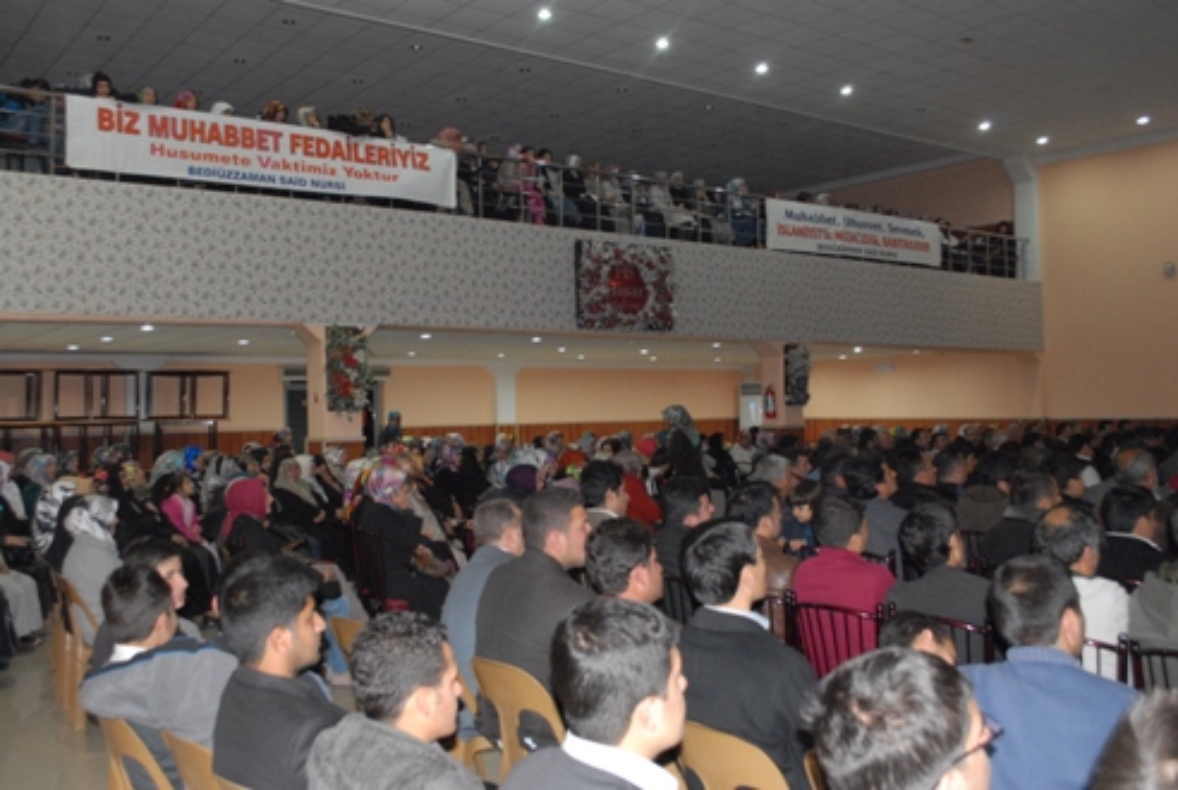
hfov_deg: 57.1
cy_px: 395
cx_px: 589
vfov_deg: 40.1
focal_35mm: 33
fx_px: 1082
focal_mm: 22
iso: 1250
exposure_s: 1/30
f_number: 5.6
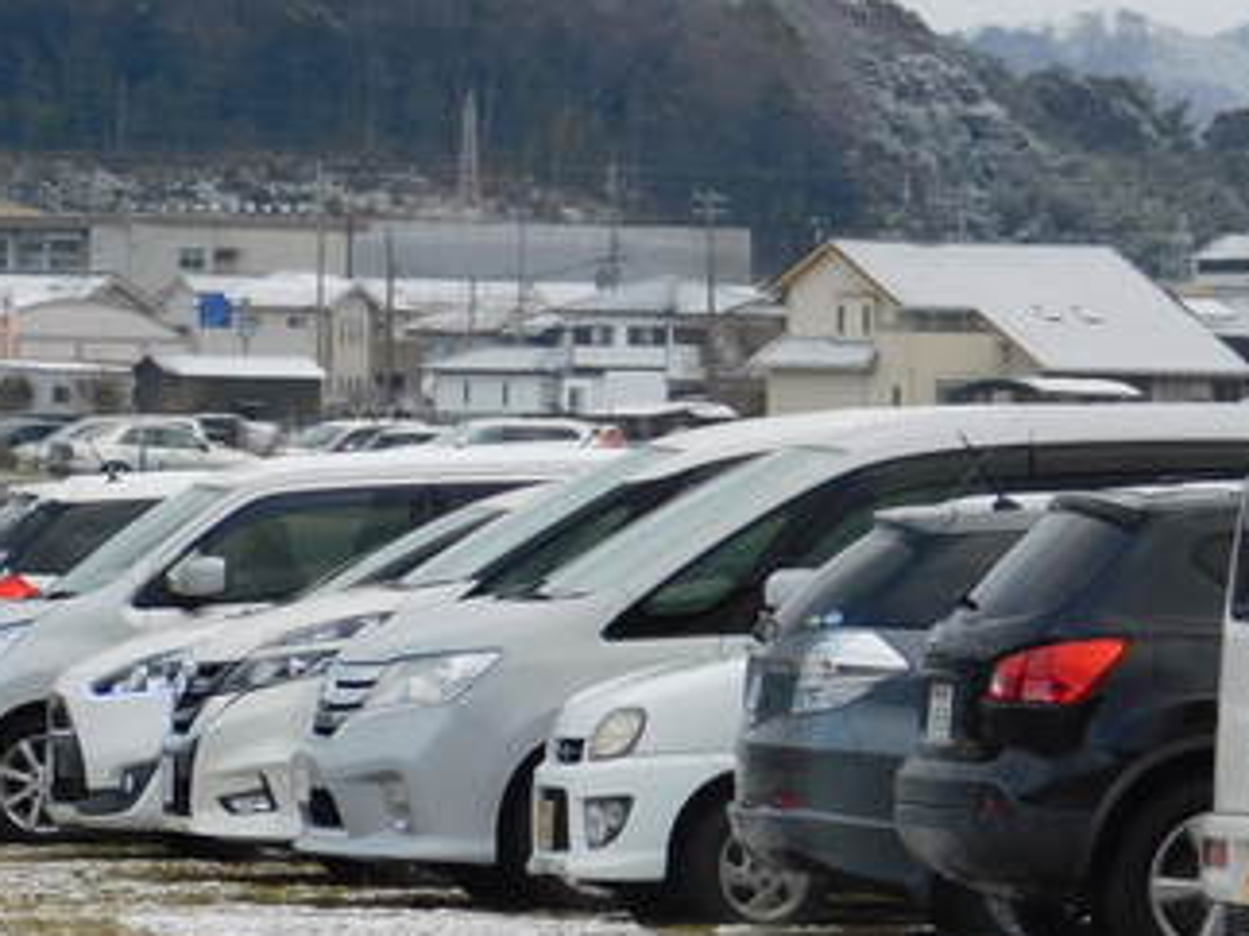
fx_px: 16447
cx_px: 534
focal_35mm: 456
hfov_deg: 4.3
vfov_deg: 3.3
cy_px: 754
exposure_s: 1/100
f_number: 5.4
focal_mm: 32.7
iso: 125
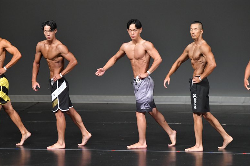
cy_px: 83
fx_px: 2097
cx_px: 125
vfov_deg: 4.5
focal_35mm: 302
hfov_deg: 6.8
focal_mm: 200
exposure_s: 1/400
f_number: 5.6
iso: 4000
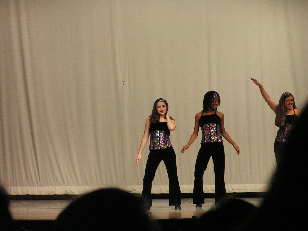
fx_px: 1495
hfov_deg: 11.8
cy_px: 116
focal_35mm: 168
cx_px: 154
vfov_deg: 8.8
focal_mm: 27.9
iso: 200
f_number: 3.2
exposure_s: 1/125
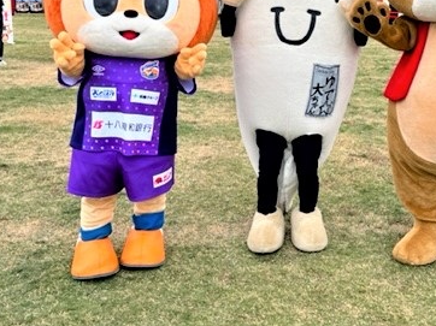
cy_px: 78
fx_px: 579
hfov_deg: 40.3
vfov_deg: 30.9
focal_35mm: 46
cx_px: 316
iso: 40
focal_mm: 5.1
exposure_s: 1/269
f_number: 1.6
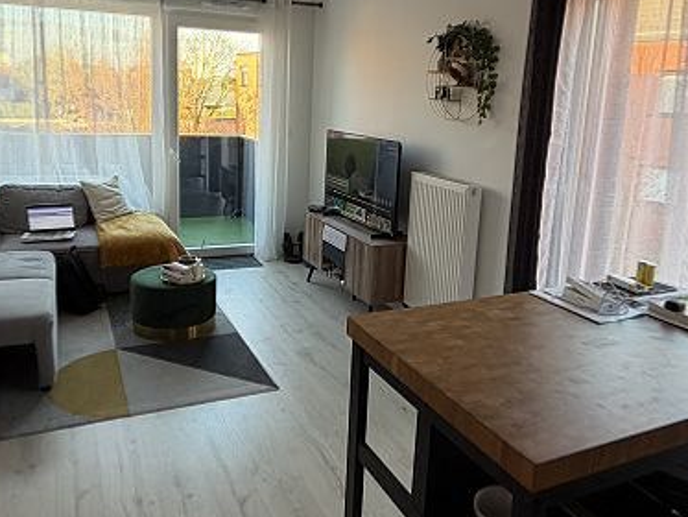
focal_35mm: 30
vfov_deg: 46.5
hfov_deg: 59.9
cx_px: 334
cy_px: 199
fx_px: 596
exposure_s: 1/121
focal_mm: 2.22
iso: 125
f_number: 2.2
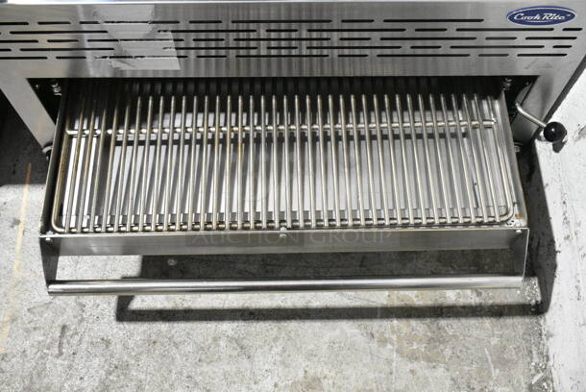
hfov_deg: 51.2
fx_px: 611
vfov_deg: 35.6
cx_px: 293
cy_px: 196
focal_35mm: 38
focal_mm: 25
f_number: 7.1
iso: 6400
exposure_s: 1/200
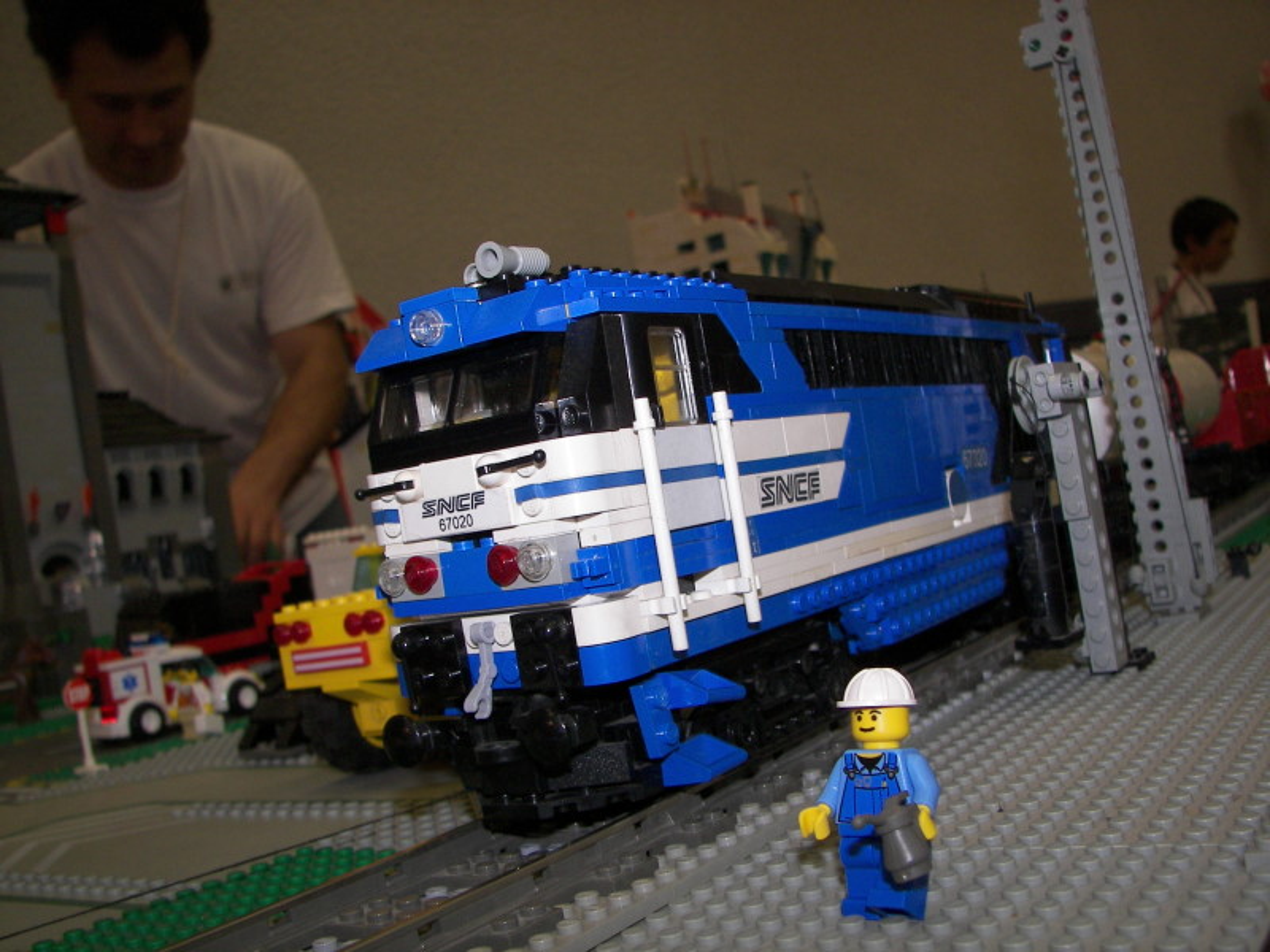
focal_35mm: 36
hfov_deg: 51.4
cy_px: 476
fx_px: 1321
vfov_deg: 39.7
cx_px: 635
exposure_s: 1/30
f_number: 2.8
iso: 100
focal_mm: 6
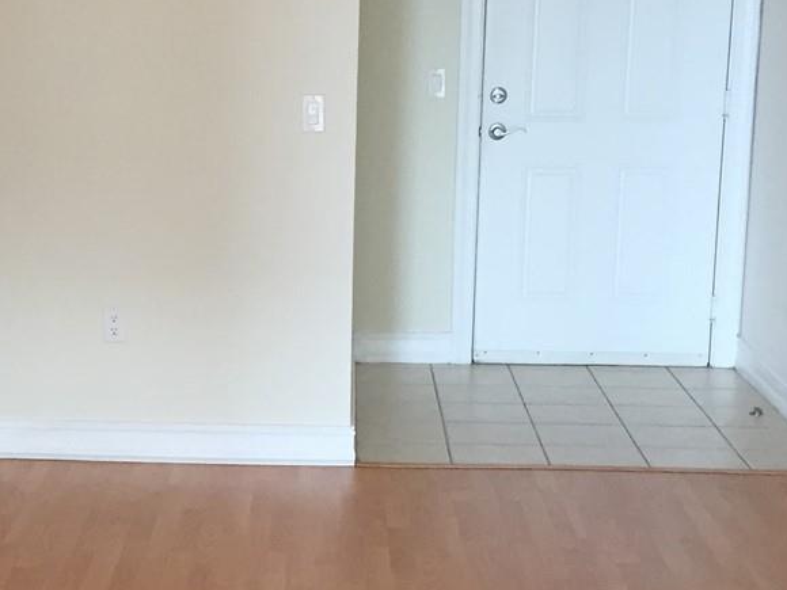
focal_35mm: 80
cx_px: 141
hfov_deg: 24.0
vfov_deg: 18.4
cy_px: 373
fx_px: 1819
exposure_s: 1/30
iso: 40
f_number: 2.2
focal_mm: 4.15
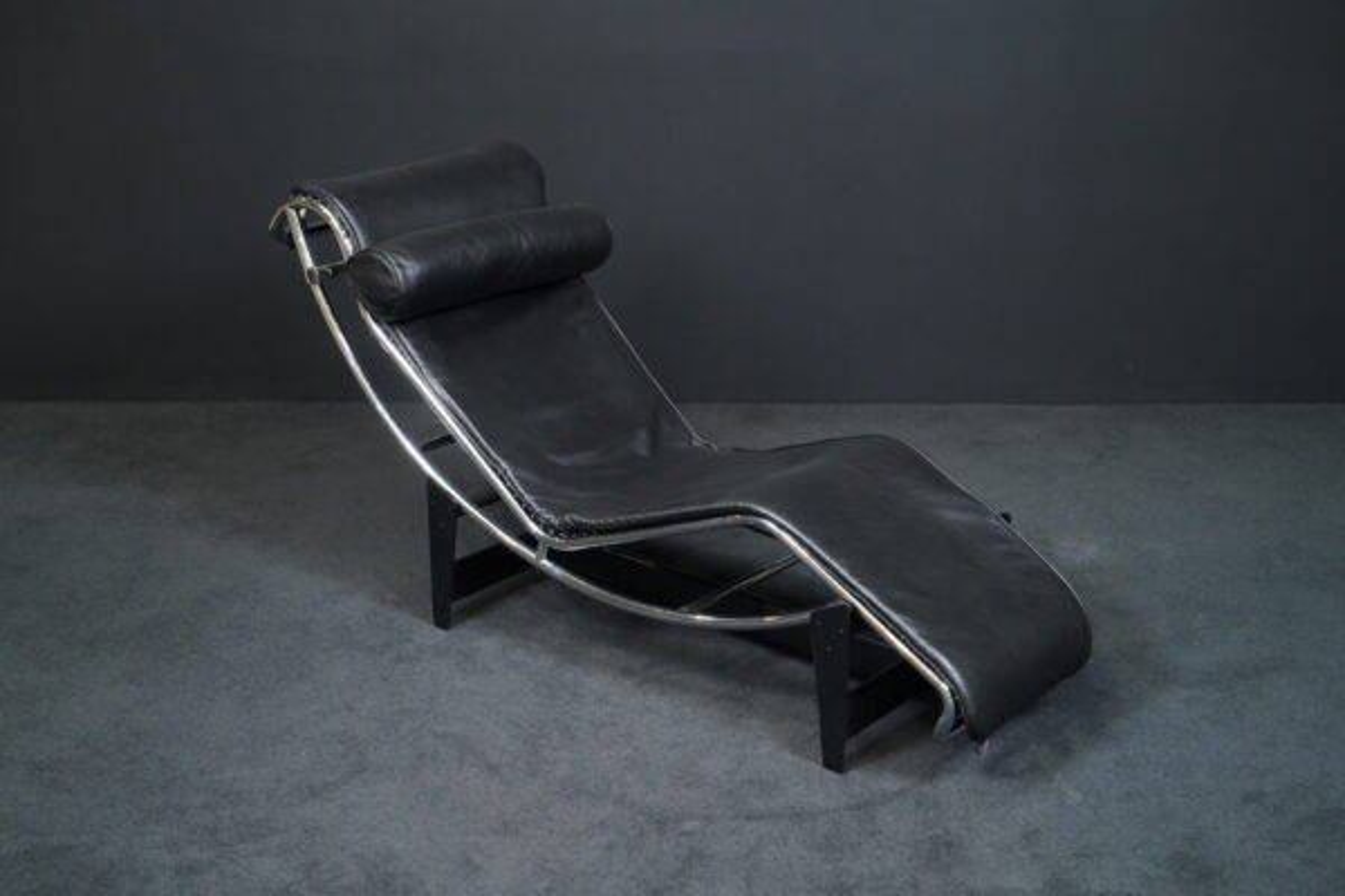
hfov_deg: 39.6
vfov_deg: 27.0
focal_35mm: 50
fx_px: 1868
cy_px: 448
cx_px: 672
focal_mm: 50
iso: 5000
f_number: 7.1
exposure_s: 1/100
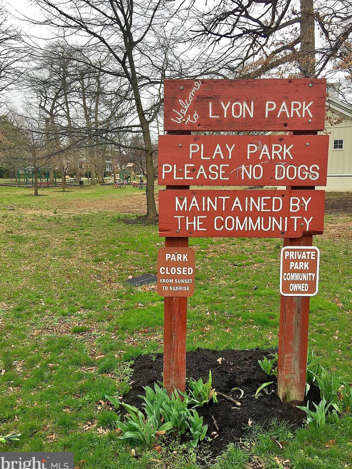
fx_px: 407
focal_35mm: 30
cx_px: 177
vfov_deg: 60.0
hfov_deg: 46.8
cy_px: 235
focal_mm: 4.15
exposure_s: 1/648
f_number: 2.2
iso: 32
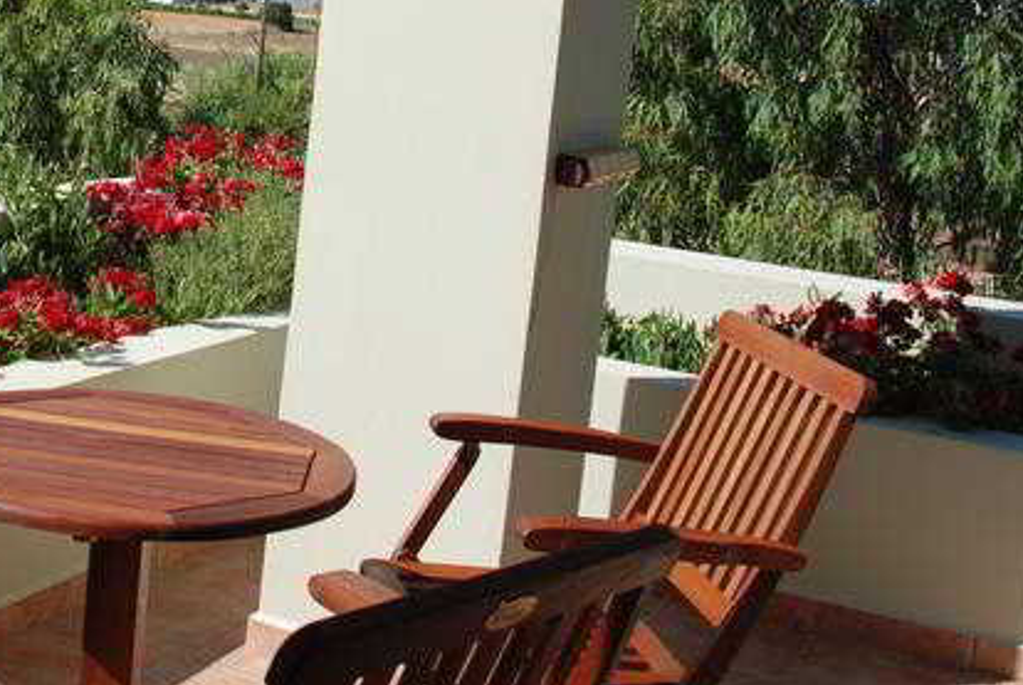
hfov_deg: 33.9
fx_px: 1650
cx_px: 284
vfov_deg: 22.7
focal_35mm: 58
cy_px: 25
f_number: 8
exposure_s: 1/250
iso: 100
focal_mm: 20
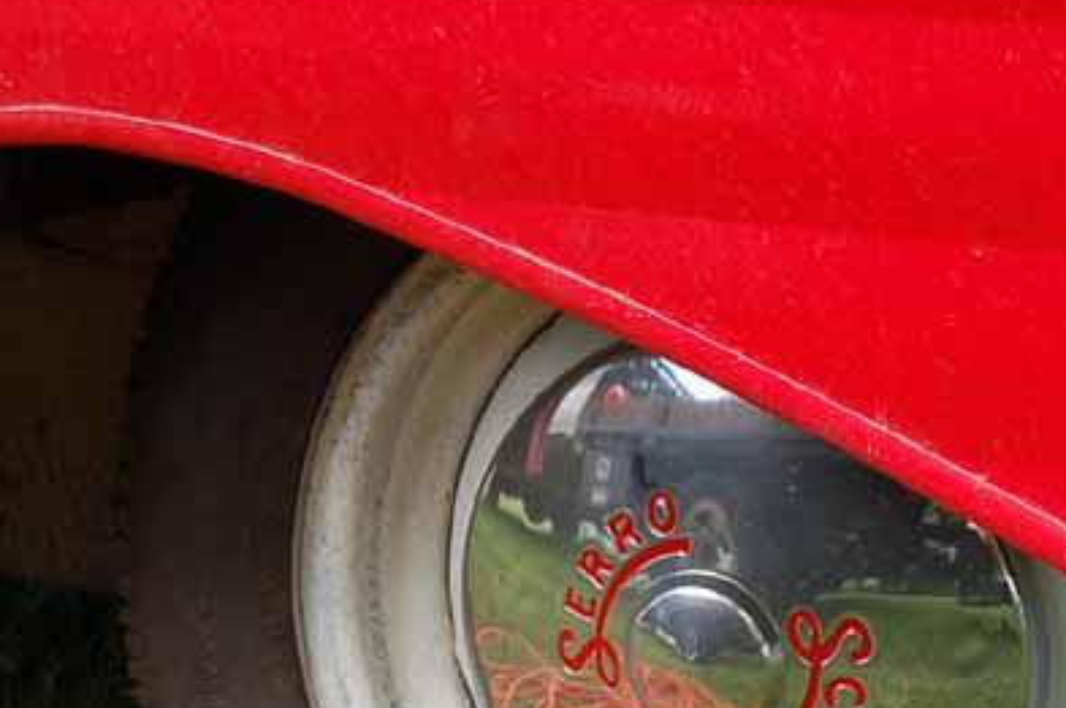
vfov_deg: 12.0
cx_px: 739
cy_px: 555
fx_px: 3342
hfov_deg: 18.1
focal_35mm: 113
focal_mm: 42
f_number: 5.6
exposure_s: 1/125
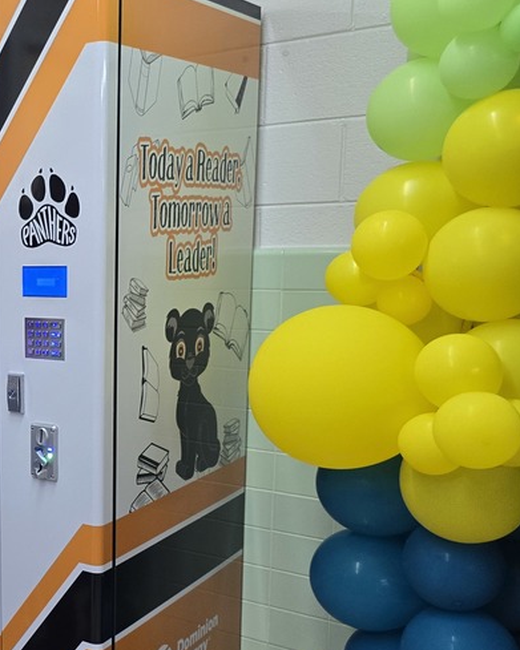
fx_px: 904
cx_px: -134
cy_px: 372
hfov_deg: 27.4
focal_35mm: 47
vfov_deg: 39.5
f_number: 1.7
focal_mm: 6.3
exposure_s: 1/120
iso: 250
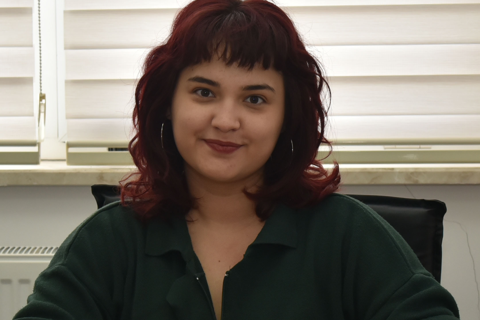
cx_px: 237
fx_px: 1627
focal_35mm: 122
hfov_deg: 16.8
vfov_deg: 11.2
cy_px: 185
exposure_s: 1/125
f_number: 5.6
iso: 560
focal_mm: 44
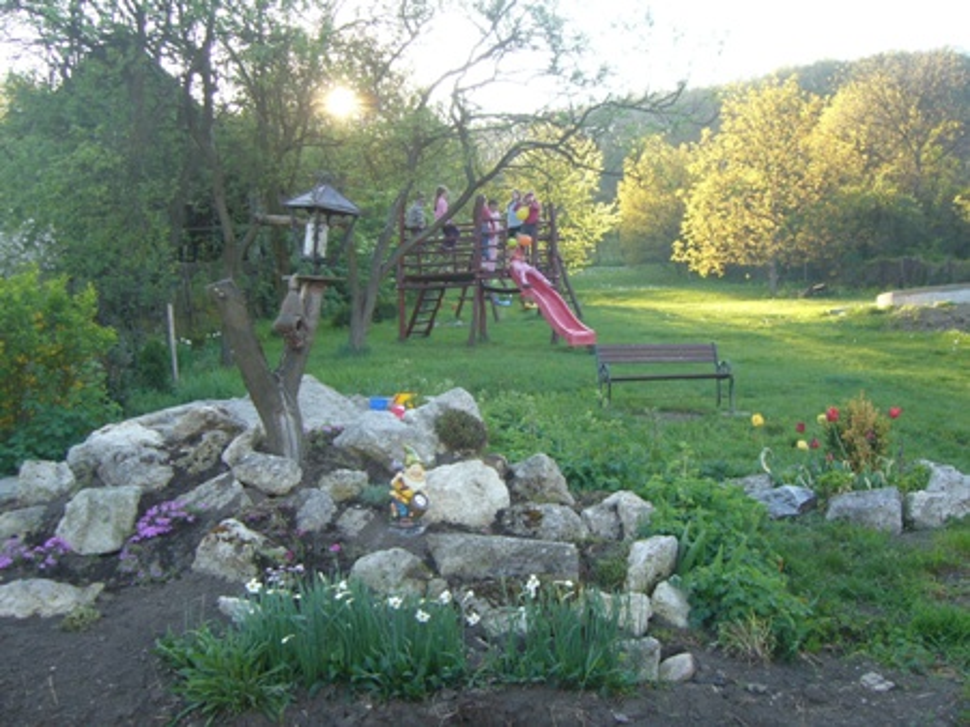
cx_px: 485
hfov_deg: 49.0
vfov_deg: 37.7
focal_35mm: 38
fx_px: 1065
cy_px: 364
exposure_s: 1/80
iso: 80
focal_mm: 5.8
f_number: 2.8
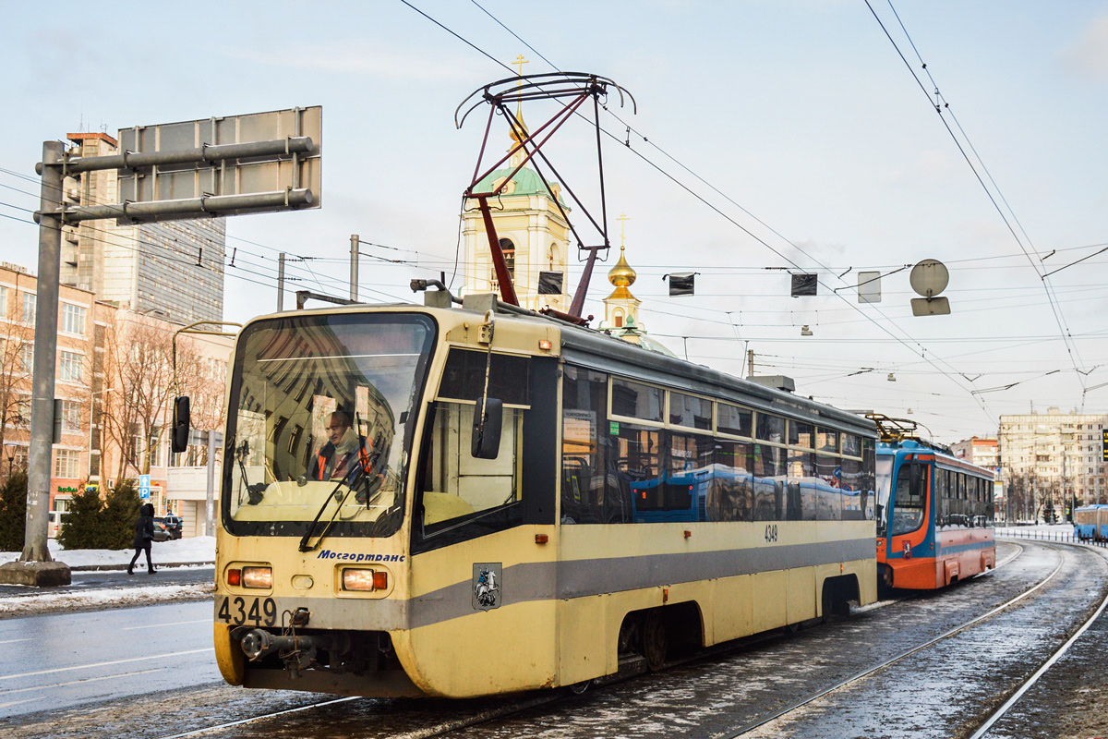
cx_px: 554
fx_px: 1385
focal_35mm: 45
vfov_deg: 29.9
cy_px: 370
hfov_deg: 43.6
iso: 400
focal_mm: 30
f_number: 6.3
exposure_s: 1/500
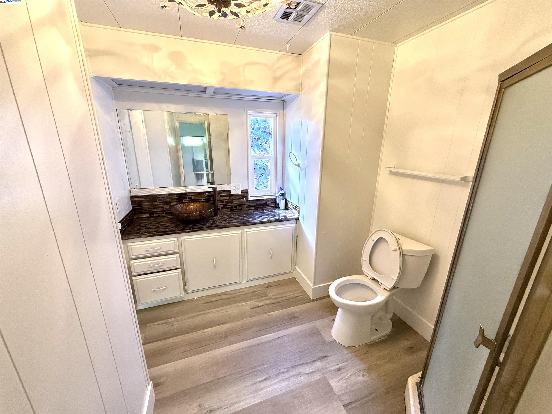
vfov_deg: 85.7
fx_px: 223
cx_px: 276
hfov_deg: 102.1
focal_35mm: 14
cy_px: 207
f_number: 2.2
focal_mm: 2.22
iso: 320
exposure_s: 1/120
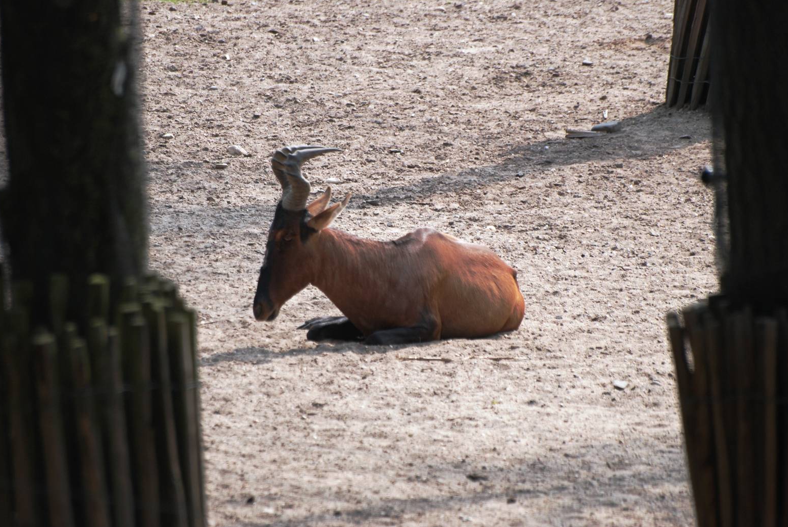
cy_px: 261
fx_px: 10212
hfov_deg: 4.4
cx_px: 395
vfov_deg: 3.0
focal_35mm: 466
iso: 220
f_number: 5.6
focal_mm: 300
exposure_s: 1/500
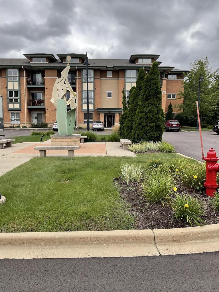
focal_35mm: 29
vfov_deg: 61.7
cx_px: 110
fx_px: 245
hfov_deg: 48.2
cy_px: 146
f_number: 1.8
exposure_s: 1/1730
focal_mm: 3
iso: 16
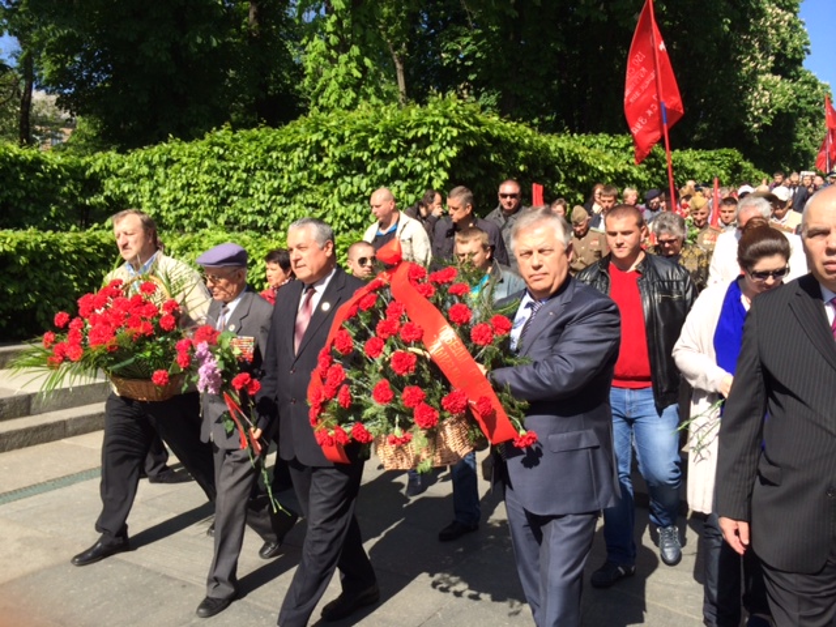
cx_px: 418
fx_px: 725
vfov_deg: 46.8
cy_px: 314
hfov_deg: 60.0
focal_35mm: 30
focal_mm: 4.12
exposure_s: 1/1172
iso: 32
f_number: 2.2
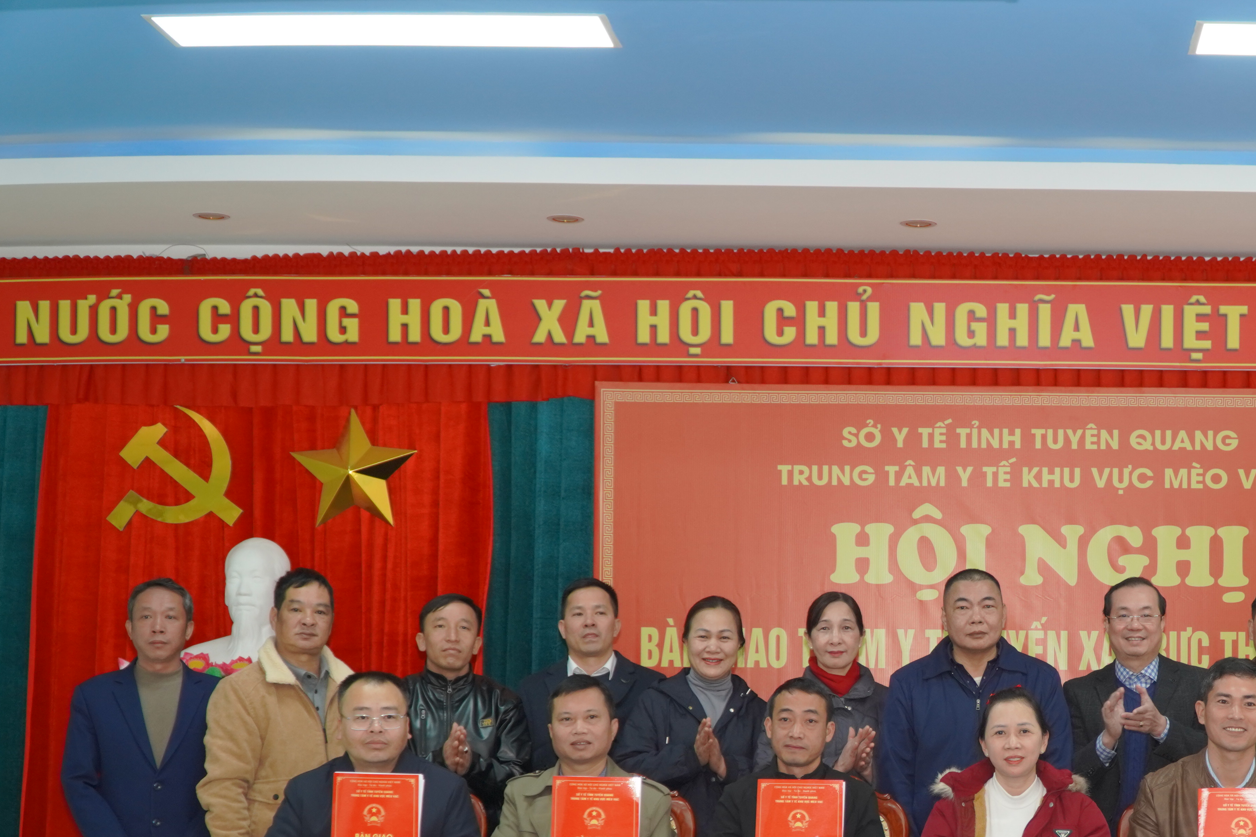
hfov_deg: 31.6
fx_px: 2157
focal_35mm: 62
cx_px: 1004
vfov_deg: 21.7
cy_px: 686
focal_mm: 25
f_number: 4
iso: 640
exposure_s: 1/100
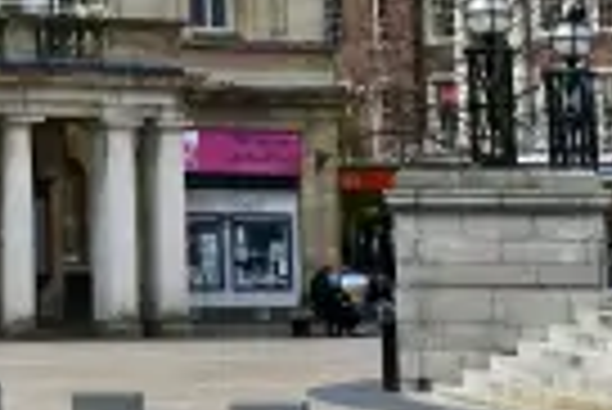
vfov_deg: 8.0
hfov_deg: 11.5
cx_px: -486
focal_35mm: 165
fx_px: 2811
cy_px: -347
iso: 200
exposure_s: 1/400
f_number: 10
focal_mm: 25
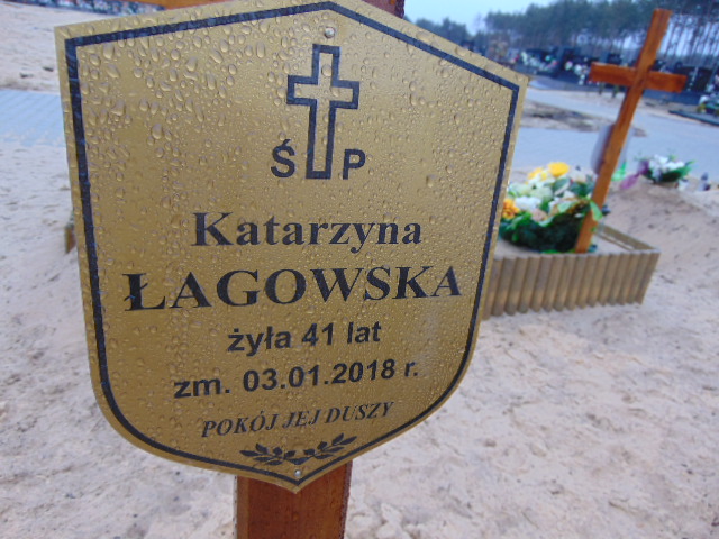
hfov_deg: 69.4
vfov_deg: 54.9
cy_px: 270
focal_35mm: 25
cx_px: 360
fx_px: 519
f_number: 3
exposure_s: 1/100
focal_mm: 4.5
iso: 80
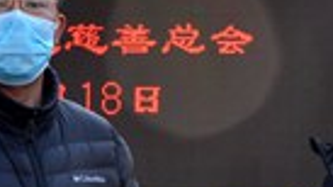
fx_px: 1952
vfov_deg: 5.5
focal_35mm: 221
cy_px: 120
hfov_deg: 9.7
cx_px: 117
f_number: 7.1
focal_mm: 35
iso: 200
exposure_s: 1/200
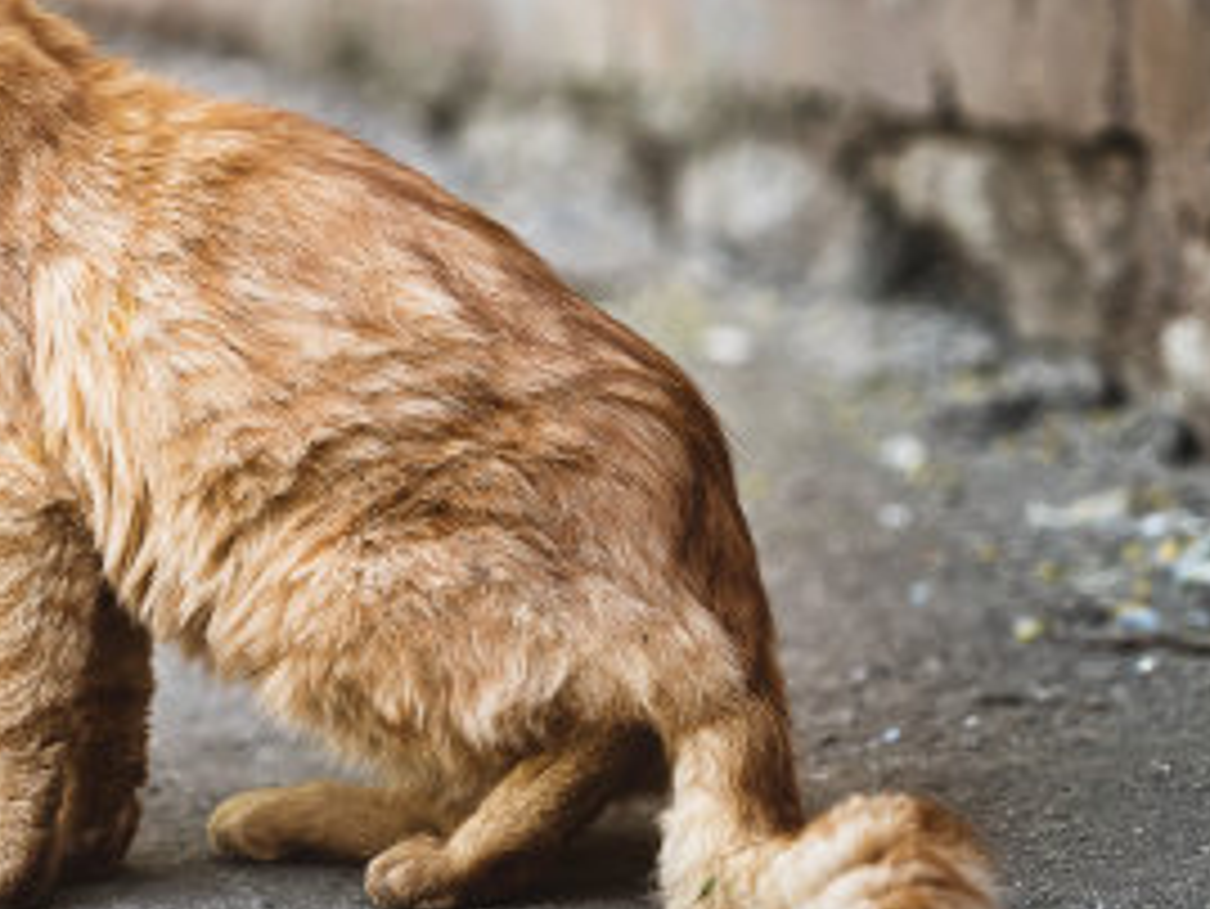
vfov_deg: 4.9
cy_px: 340
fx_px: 10701
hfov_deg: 6.5
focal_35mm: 306
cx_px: 81
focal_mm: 140
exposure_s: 1/1000
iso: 500
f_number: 2.8
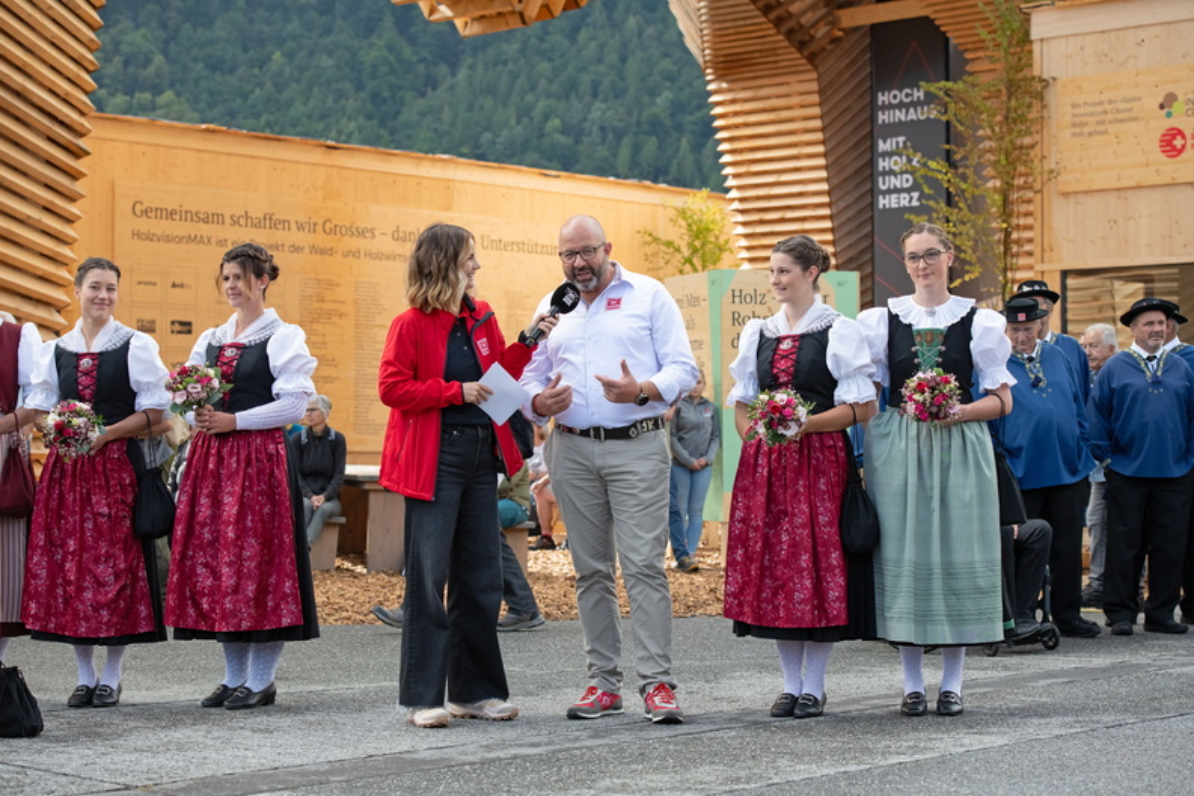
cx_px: 597
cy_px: 398
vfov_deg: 19.5
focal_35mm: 70
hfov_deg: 28.8
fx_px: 2321
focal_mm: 70
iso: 640
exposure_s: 1/1000
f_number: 5
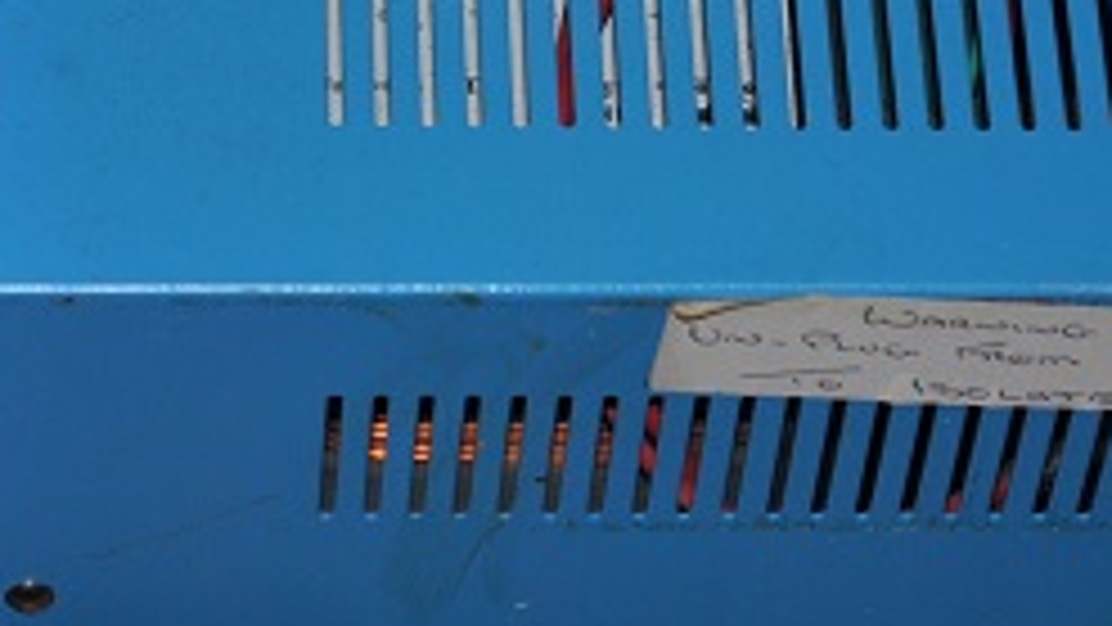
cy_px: 2
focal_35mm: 203
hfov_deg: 10.6
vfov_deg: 6.0
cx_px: 479
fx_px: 5993
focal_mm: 55
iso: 200
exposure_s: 1/60
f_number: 5.6
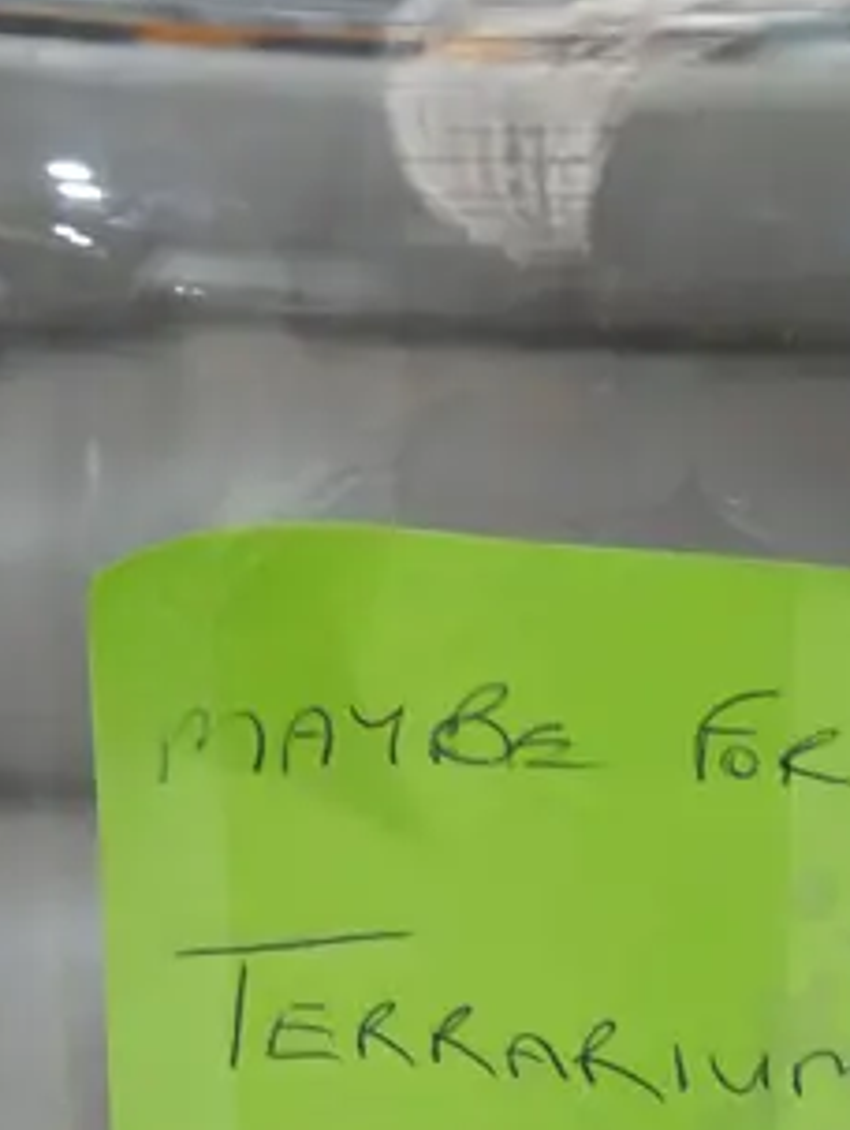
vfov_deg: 14.2
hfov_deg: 11.0
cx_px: 669
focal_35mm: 135
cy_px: 1302
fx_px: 4411
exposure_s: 1/60
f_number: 4.4
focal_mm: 20
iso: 800
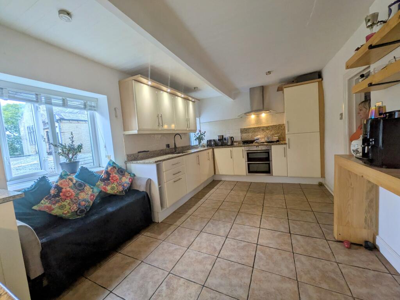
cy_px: 150
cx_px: 200
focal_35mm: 14
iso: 71
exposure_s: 1/173
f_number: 2.2
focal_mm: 1.83
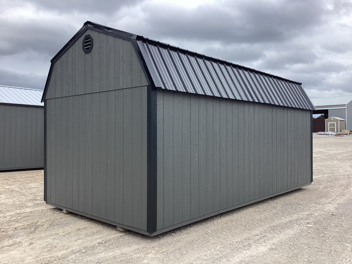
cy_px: 132
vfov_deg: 45.4
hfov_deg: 58.4
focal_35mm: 31
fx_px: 315
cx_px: 176
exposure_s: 1/970
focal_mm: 3.3
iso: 25
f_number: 2.4
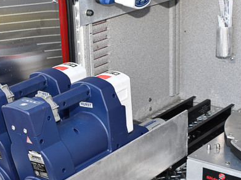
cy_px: 138
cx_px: 94
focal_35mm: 83
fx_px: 578
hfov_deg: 23.5
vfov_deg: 17.6
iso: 280
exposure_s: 1/125
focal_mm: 30
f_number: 5.6
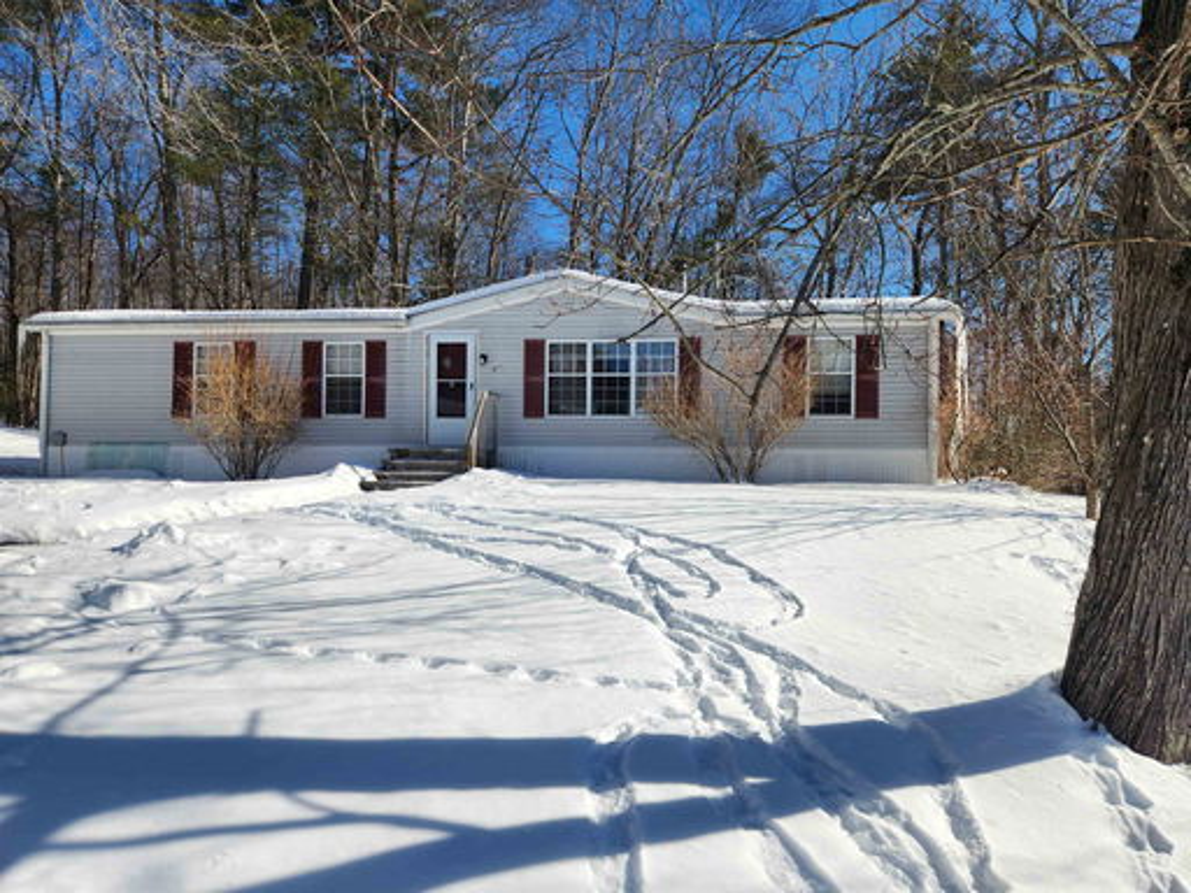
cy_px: 446
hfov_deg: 73.9
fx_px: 791
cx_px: 596
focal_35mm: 23
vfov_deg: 58.9
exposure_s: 1/2586
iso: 20
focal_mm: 5.4
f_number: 1.8
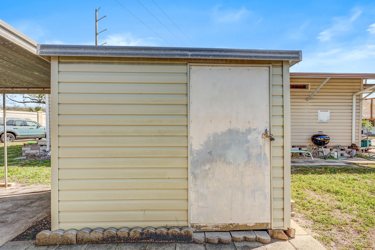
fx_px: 177
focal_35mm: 17
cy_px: 125
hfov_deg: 93.3
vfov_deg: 70.4
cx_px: 188
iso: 400
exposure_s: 1/640
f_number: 8
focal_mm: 17
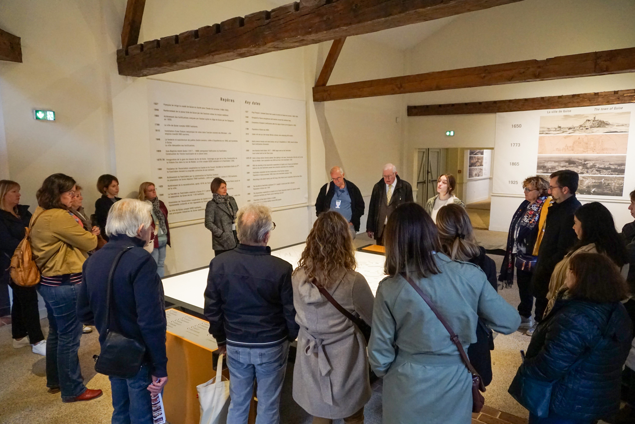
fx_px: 423
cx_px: 318
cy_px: 212
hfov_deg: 73.7
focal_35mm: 24
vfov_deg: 53.1
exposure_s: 1/160
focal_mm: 16
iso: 2500
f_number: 2.8
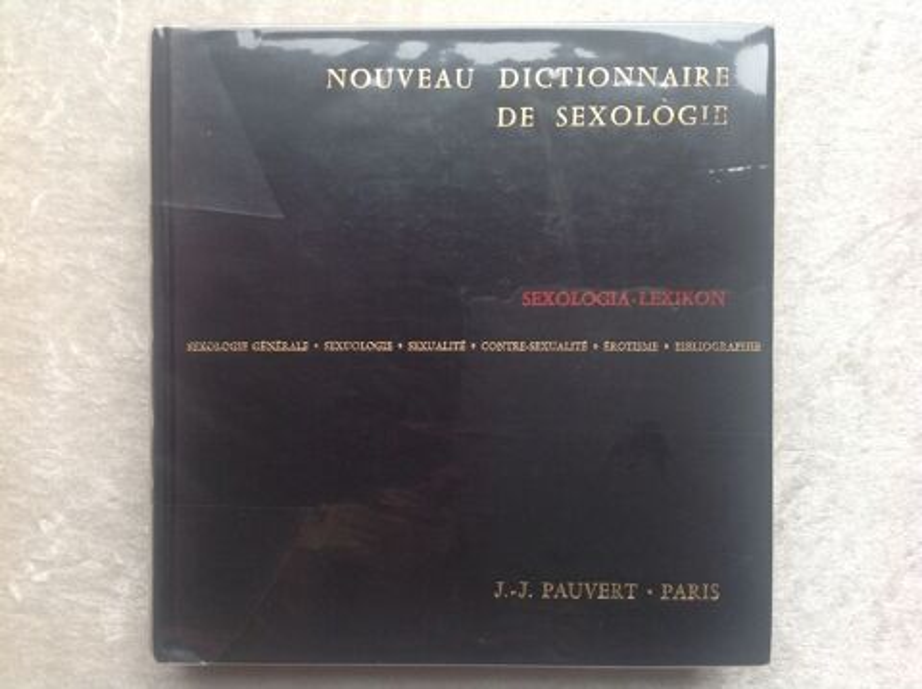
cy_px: 344
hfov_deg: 52.7
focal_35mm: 35
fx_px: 931
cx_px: 461
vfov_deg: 40.6
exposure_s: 1/15
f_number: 2.4
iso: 64
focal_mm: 4.28
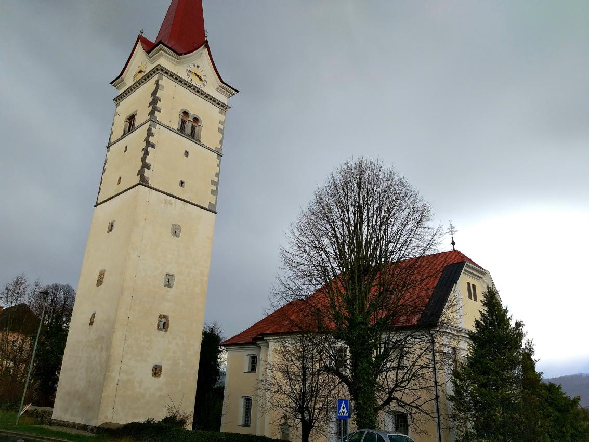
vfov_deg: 53.1
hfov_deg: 67.3
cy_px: 221
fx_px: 442
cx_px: 294
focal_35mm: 26
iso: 40
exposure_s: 1/445
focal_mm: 3.93
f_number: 1.7
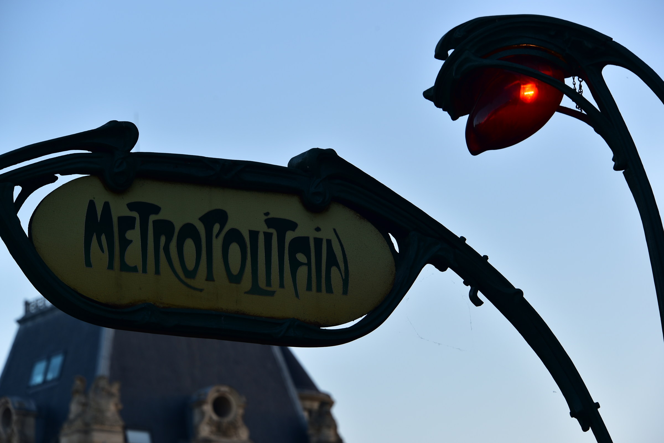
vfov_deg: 8.6
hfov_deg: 12.8
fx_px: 2952
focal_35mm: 160
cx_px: 332
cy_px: 222
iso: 100
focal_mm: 160
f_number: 8
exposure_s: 1/50
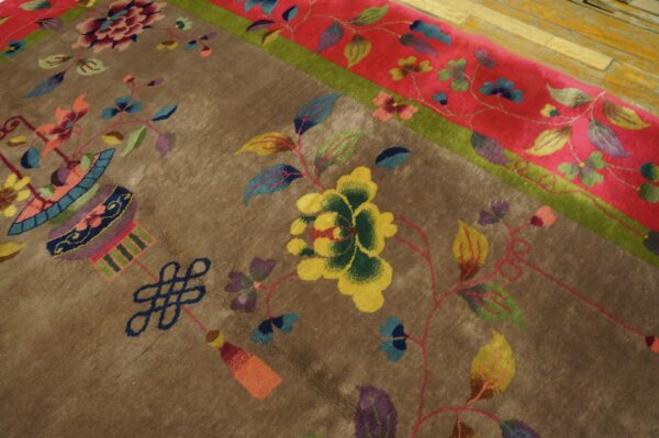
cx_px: 330
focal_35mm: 27
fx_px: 494
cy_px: 219
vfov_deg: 47.9
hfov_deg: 67.4
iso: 1250
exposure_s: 1/60
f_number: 4
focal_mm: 18
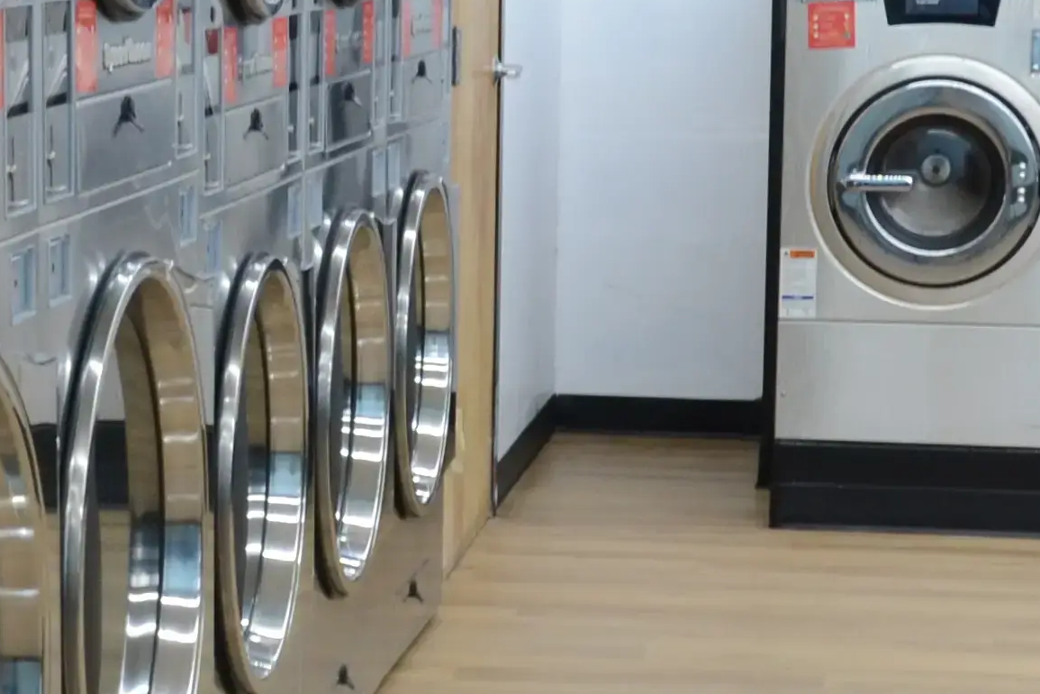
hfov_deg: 15.0
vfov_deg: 10.2
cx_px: -28
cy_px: 535
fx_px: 3875
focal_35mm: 134
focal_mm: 21
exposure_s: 1/20
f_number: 8
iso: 400
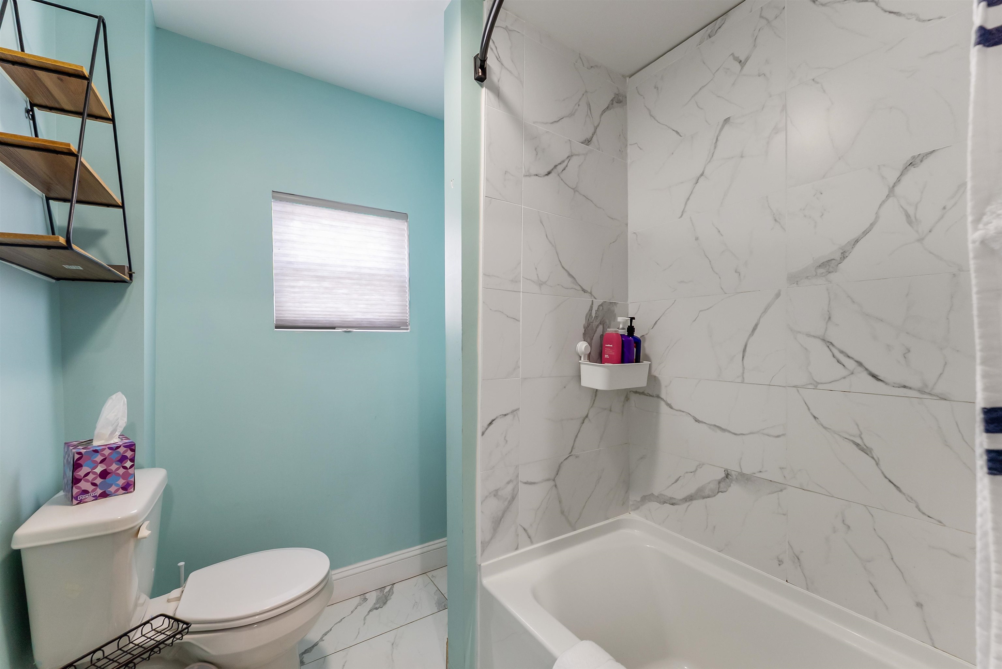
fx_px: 390
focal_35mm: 14
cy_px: 334
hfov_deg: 104.2
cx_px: 501
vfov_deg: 81.3
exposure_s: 1/15
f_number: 7.1
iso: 640
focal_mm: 14
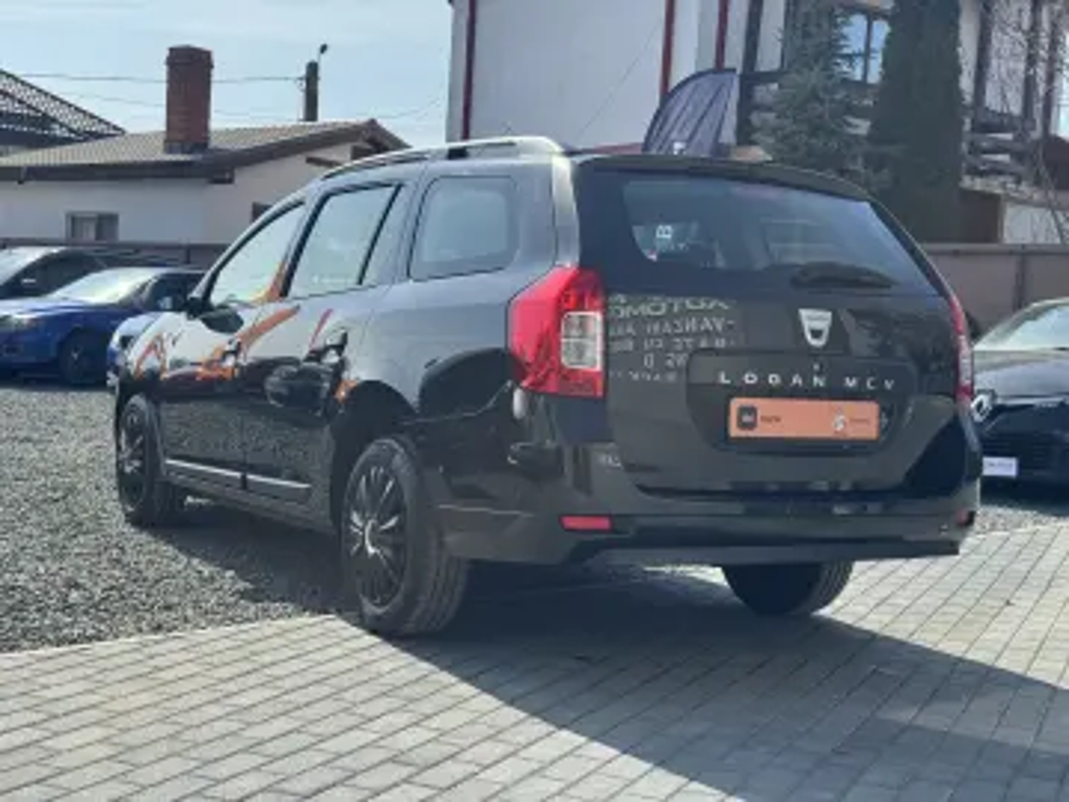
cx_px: 534
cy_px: 401
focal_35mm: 48
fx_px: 1482
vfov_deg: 30.3
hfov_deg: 39.7
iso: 64
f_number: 1.78
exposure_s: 1/2415
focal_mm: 6.76
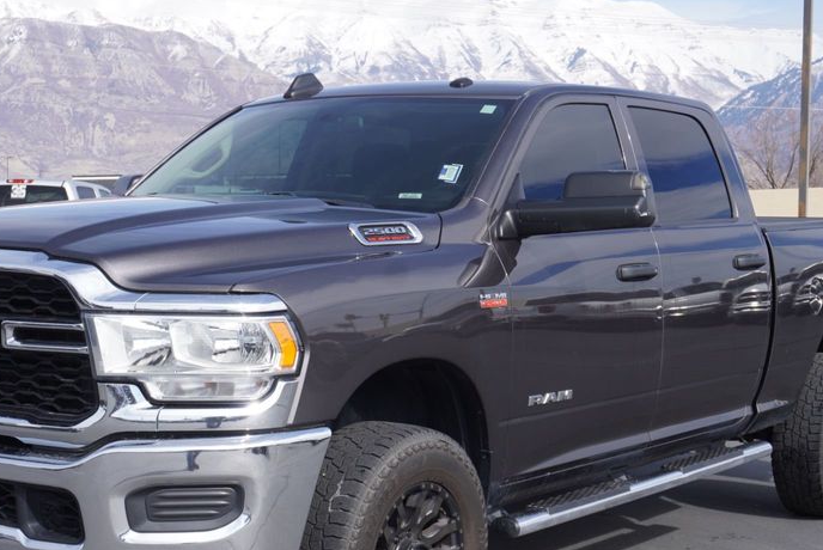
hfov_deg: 31.0
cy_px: 387
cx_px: 346
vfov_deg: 20.9
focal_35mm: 65
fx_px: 1481
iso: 100
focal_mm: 29
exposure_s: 1/200
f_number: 8
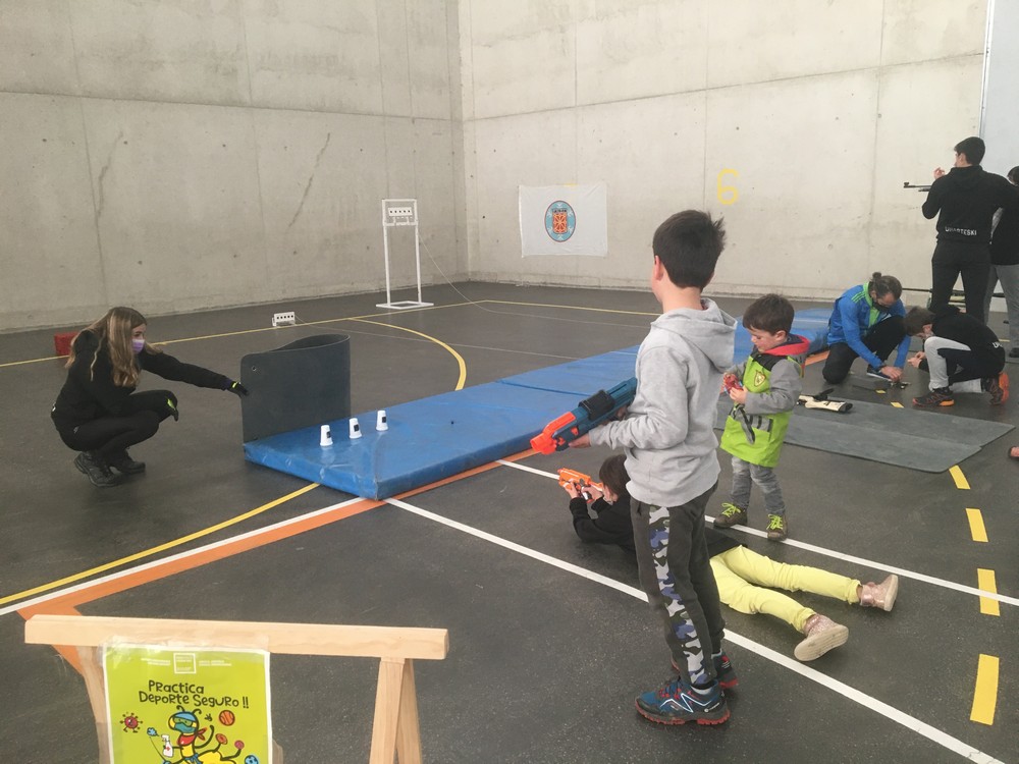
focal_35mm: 29
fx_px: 854
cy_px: 382
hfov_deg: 61.7
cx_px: 510
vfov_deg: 48.2
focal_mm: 4.15
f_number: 2.2
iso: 64
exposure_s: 1/33
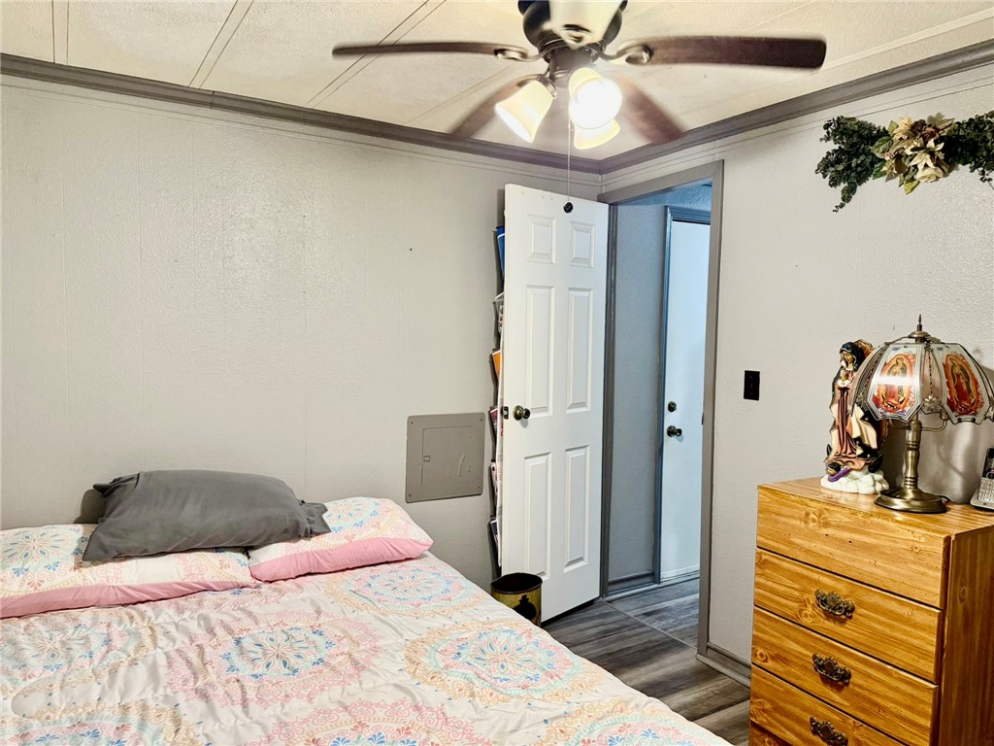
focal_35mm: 24
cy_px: 373
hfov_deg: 71.6
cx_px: 497
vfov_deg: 56.8
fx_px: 689
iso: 400
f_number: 1.78
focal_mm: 6.76
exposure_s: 1/120
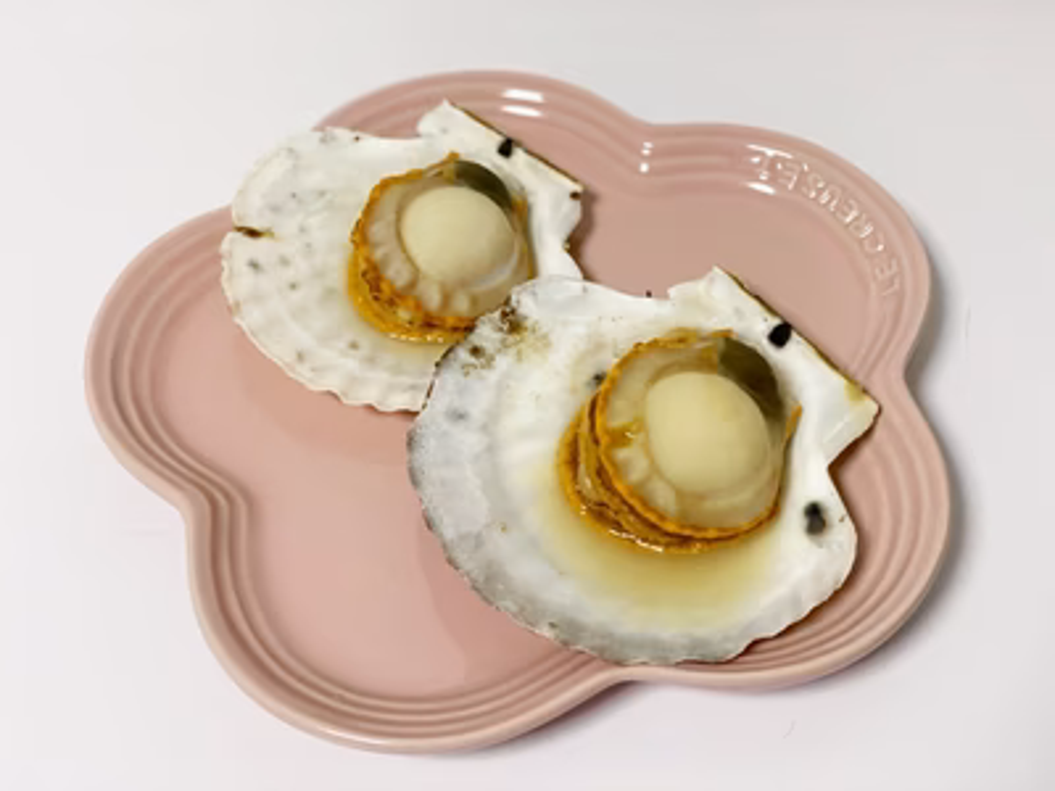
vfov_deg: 28.0
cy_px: 396
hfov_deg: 36.8
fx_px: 1585
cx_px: 528
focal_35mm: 52
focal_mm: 6
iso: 250
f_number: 2
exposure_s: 1/120
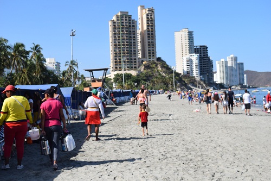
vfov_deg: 28.1
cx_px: 136
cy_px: 90
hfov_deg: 41.1
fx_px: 361
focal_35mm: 48
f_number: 7.1
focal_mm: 32
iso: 400
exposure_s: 1/2000
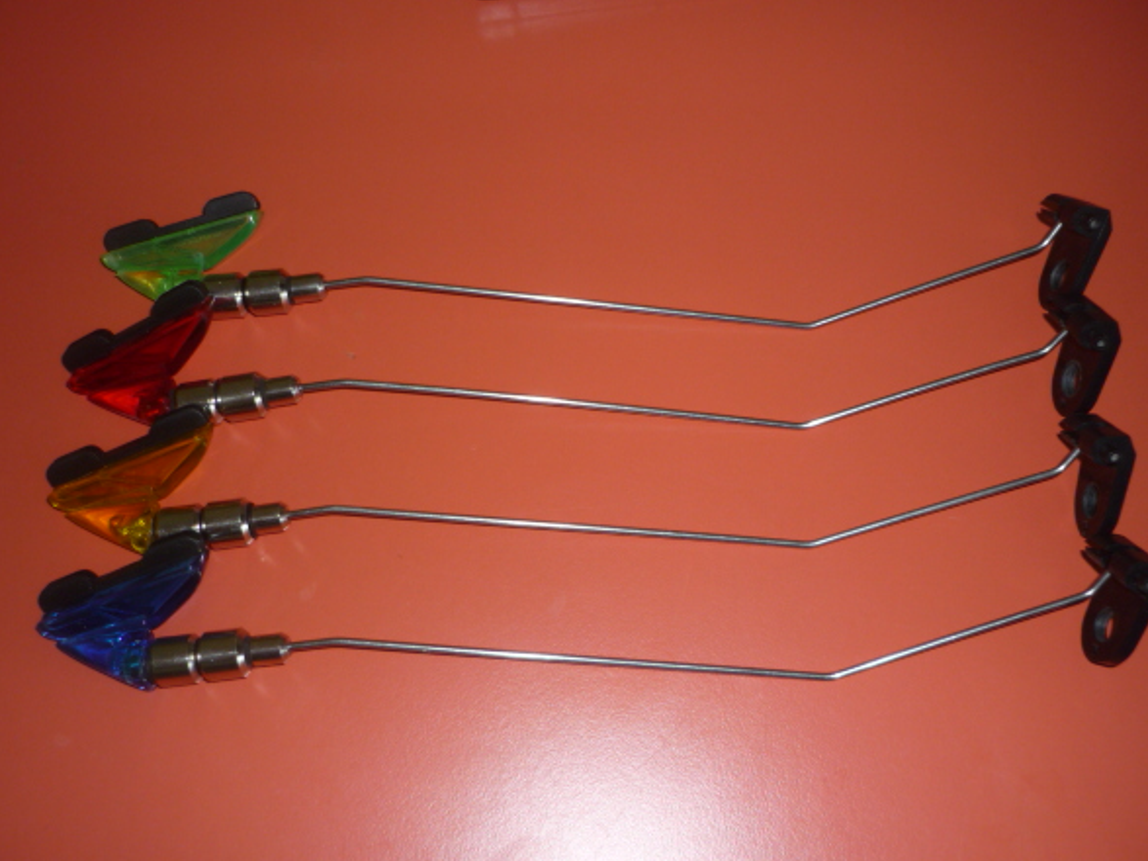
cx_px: 608
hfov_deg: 51.3
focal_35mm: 36
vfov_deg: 39.6
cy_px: 456
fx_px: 1194
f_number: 2.8
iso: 100
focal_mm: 5.5
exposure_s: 1/30
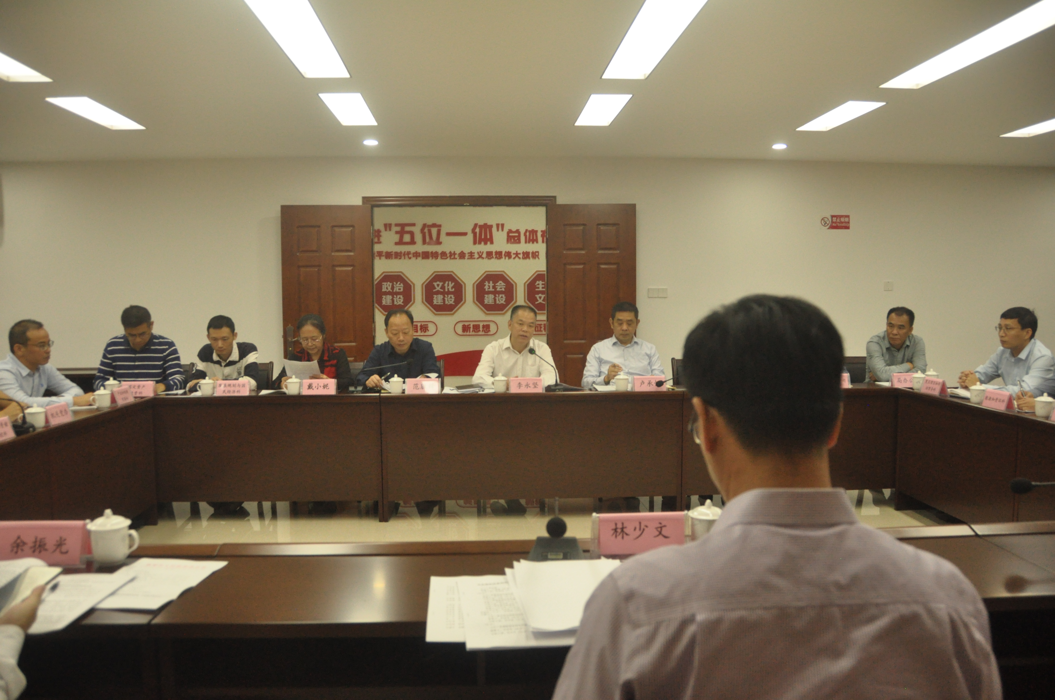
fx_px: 790
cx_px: 528
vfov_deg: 47.8
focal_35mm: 27
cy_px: 350
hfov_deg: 67.4
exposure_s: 1/350
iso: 1600
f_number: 3.5
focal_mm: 18
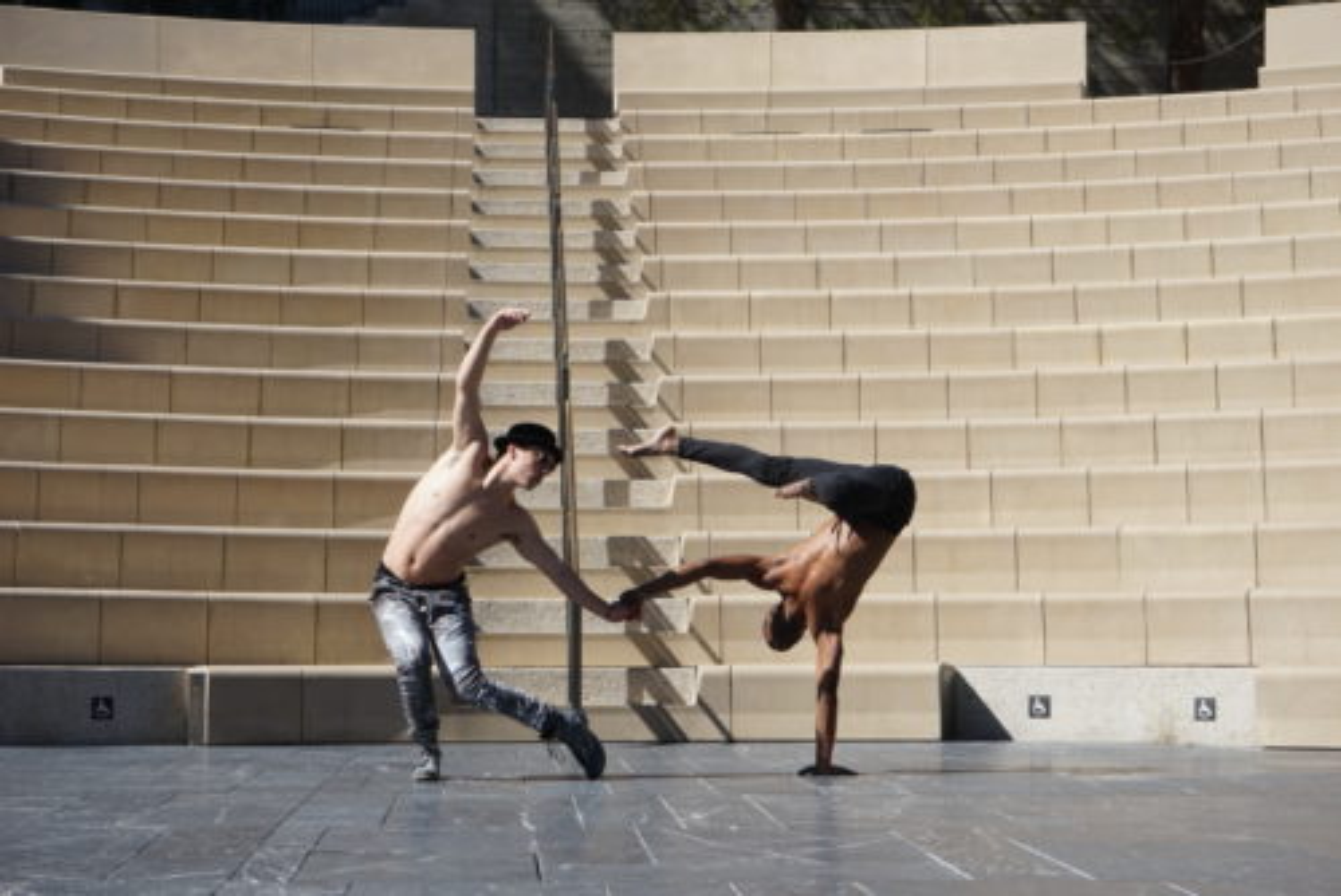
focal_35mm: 70
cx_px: 670
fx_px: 2609
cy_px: 448
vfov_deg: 19.5
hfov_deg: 28.8
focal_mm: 70
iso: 320
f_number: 16
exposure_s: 1/250
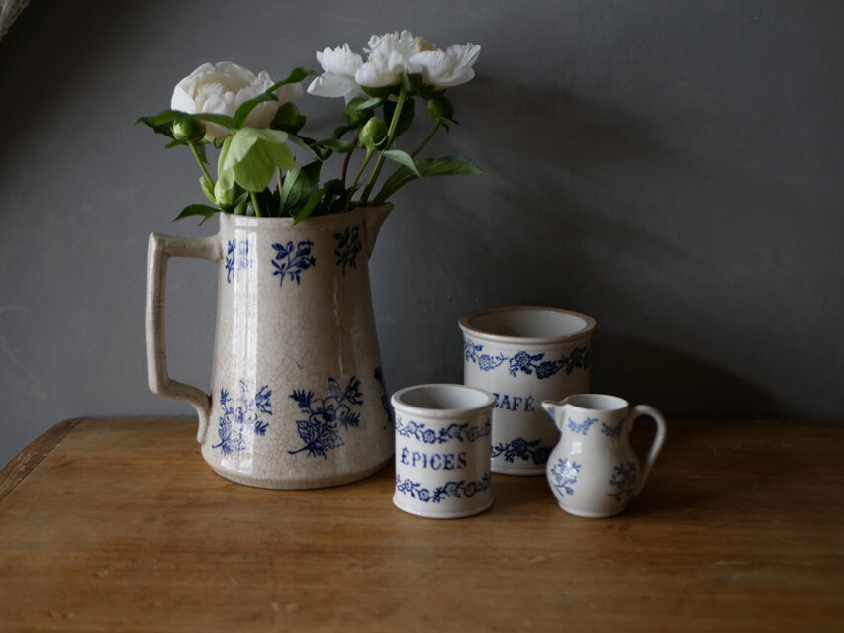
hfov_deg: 38.2
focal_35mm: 50
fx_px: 1219
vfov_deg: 29.1
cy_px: 316
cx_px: 422
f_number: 2
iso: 200
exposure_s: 1/125
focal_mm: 25
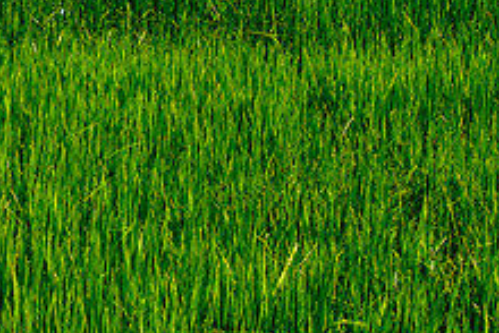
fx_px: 3176
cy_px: -382
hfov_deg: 8.7
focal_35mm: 229
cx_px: -304
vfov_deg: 5.8
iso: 100
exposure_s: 1/250
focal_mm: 42
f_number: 9
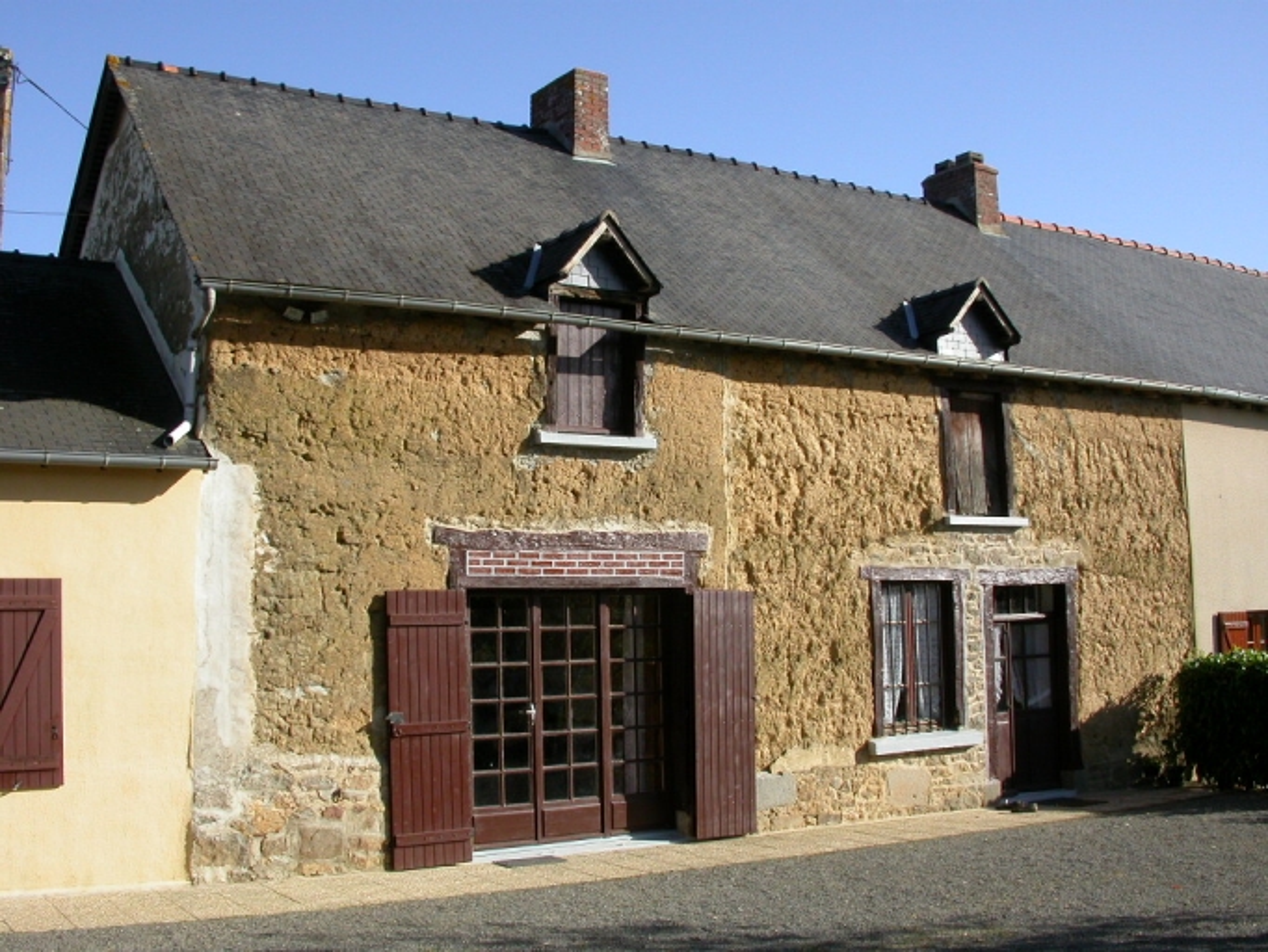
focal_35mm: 38
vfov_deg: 37.7
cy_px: 476
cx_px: 634
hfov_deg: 49.0
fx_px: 1392
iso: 100
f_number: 6.7
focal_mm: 7.85
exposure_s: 1/304
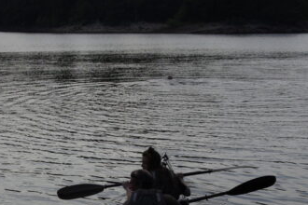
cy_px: 185
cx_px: 209
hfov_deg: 28.2
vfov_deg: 18.9
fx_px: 607
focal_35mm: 71
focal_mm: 26
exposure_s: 1/640
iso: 160
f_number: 7.1
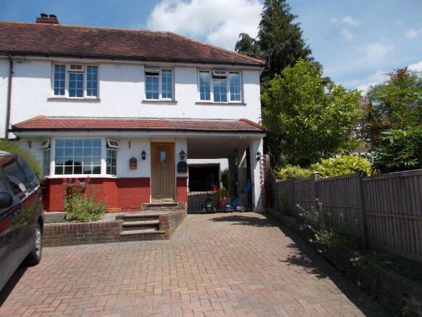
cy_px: 158
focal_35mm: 26
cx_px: 211
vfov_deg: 53.0
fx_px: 317
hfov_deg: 67.3
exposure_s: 1/200
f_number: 8
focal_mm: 4.6
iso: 80
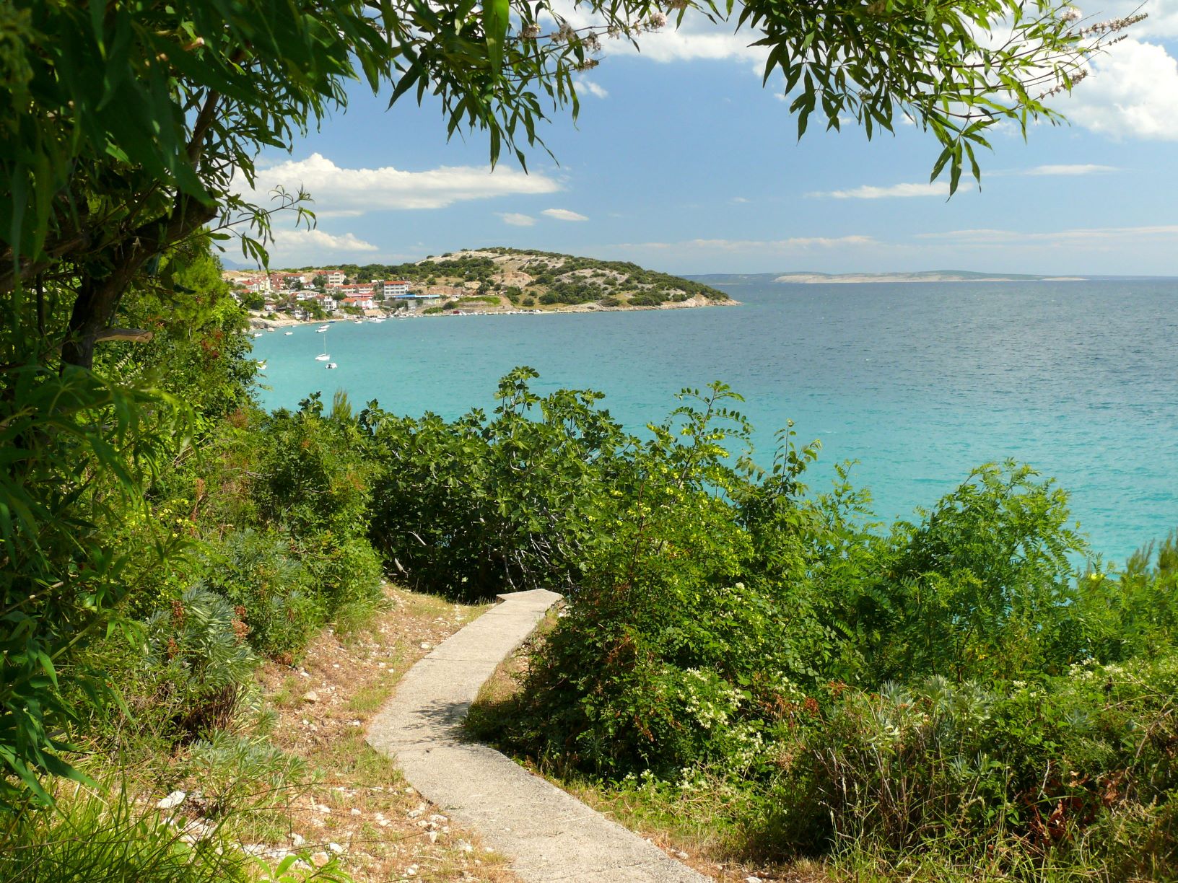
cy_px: 442
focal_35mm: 35
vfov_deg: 40.7
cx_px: 589
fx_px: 1191
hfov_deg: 52.6
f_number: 4.5
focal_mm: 7.4
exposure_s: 1/200
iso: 100
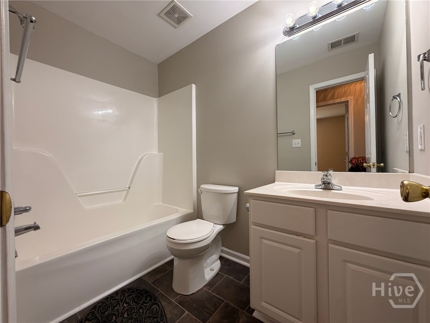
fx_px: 174
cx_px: 215
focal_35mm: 14
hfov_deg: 102.1
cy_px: 162
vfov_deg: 85.7
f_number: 2.2
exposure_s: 1/120
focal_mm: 2.22
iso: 200
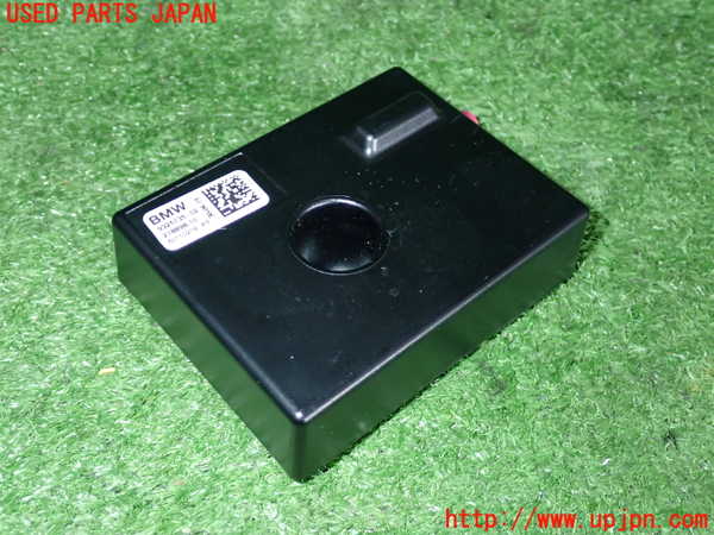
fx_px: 846
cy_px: 268
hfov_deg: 45.8
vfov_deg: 35.1
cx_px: 357
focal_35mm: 41
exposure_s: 1/40
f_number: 8
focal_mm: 7.31
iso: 500
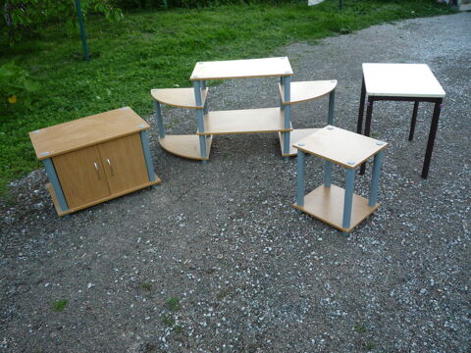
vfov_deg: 46.8
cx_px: 236
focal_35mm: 30
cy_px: 176
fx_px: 408
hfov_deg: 60.0
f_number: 3.3
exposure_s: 1/30
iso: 125
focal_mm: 5.2
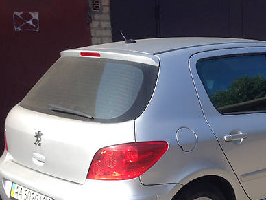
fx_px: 523
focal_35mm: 68
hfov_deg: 27.8
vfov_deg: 21.5
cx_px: 226
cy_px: 147
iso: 50
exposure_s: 1/733
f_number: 2.4
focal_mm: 4.1
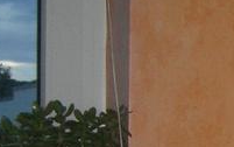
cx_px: 448
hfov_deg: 10.3
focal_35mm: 189
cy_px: 302
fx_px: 1206
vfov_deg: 6.7
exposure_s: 1/60
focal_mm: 5.8
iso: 100
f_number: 2.6
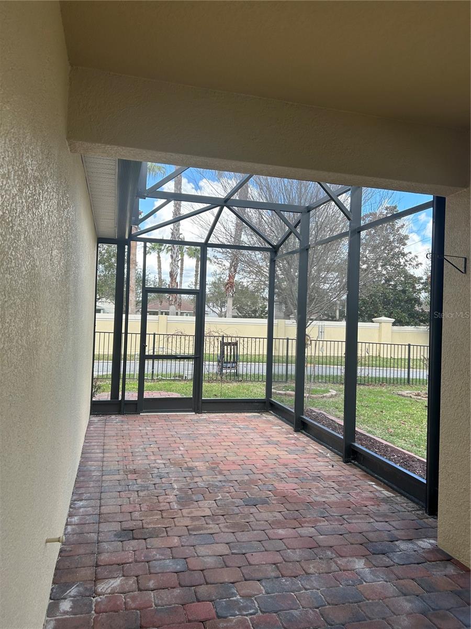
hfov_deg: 53.1
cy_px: 314
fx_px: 472
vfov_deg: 67.3
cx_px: 236
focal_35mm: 26
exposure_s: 1/539
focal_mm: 5.7
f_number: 1.5
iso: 50
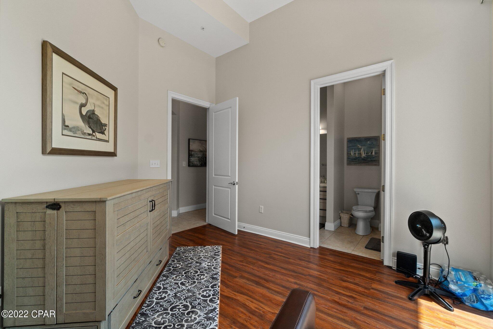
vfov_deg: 77.3
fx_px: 205
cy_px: 164
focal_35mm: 15
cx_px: 246
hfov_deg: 100.4
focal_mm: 10
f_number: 8
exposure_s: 1/60
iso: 800
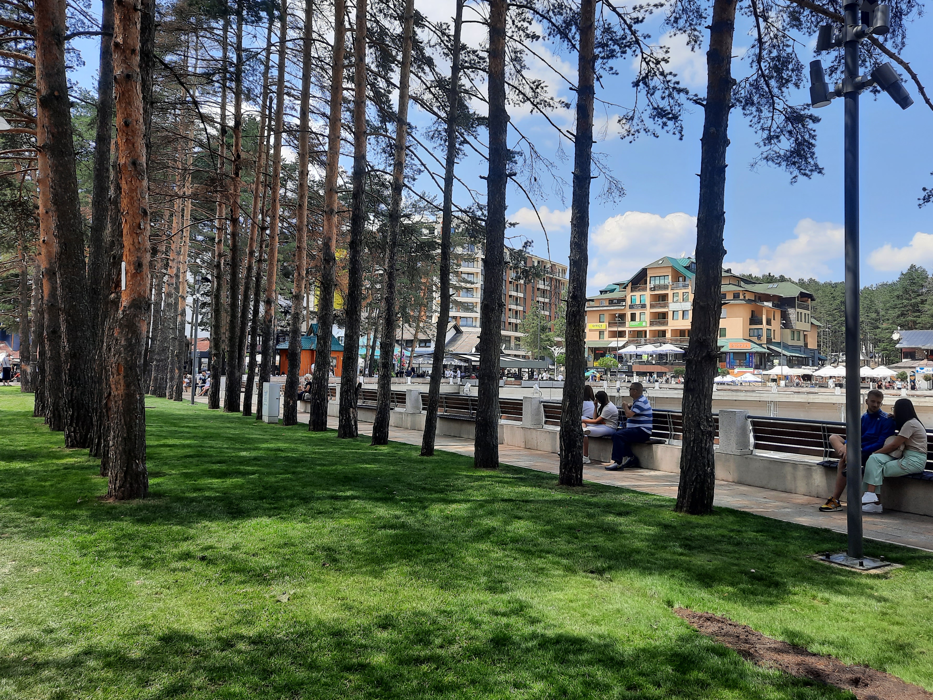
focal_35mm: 28
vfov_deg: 49.7
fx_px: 755
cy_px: 333
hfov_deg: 63.3
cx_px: 518
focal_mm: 4.6
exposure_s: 1/519
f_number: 2
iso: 32
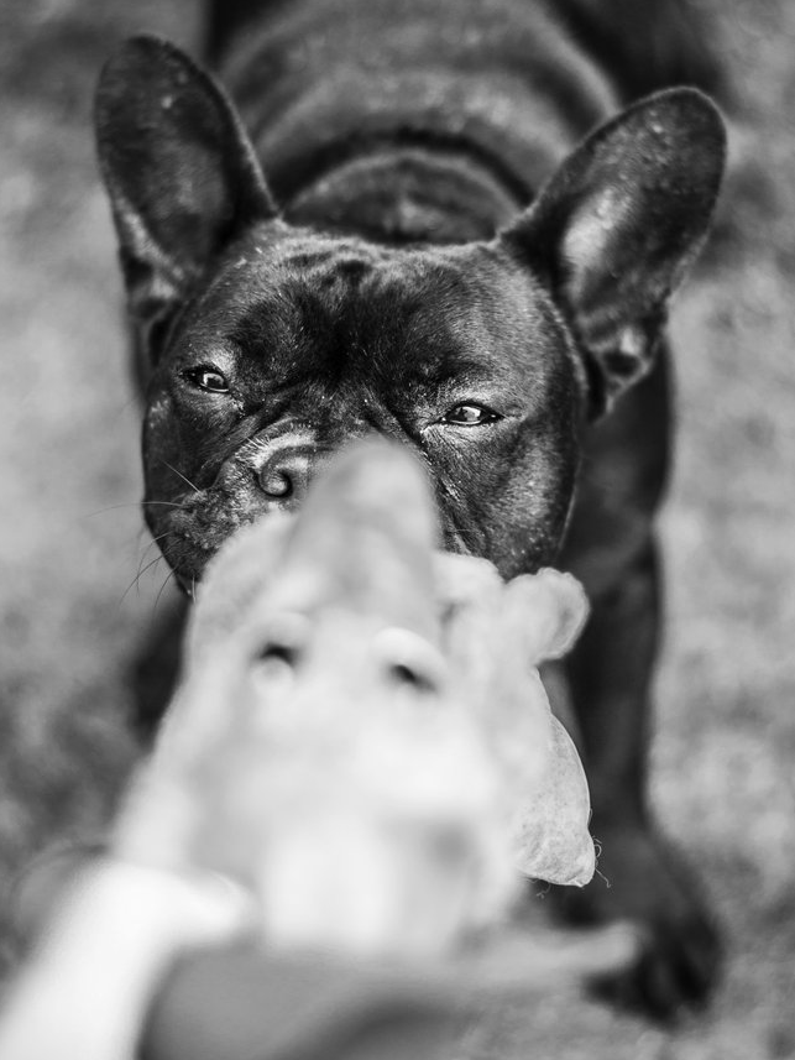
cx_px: 394
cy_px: 488
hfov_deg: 18.0
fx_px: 2510
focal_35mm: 82
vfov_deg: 23.8
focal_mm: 50
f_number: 1.8
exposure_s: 1/320
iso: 100
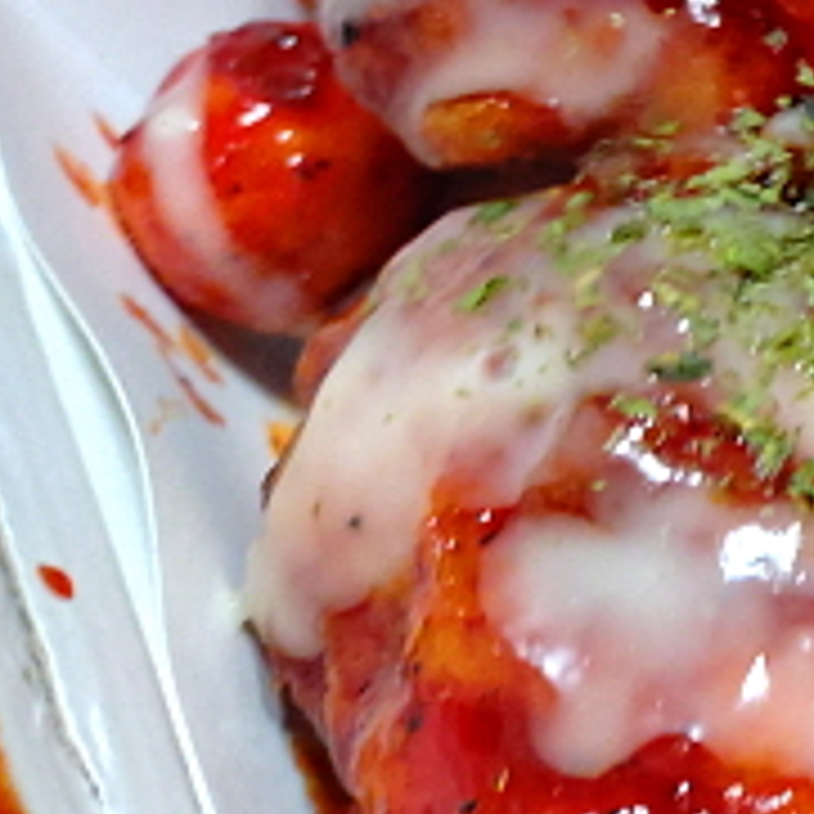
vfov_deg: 21.4
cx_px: 1394
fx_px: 2075
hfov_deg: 18.3
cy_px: -18
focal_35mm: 78
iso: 320
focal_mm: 4.58
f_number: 2
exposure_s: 1/24
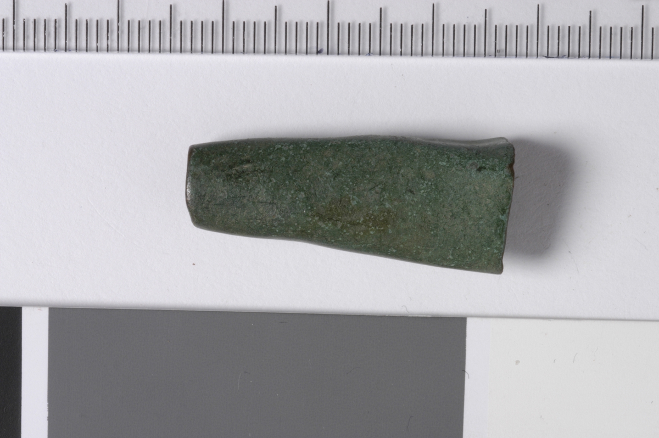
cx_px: 330
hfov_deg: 24.6
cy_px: 219
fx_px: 1509
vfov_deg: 16.5
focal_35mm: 82
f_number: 25
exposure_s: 1/100
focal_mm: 55
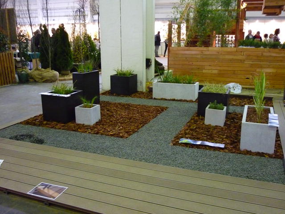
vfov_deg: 42.9
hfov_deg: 55.4
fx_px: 272
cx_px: 142
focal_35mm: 33
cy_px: 107
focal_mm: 5.5
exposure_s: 1/15
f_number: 2.8
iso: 800
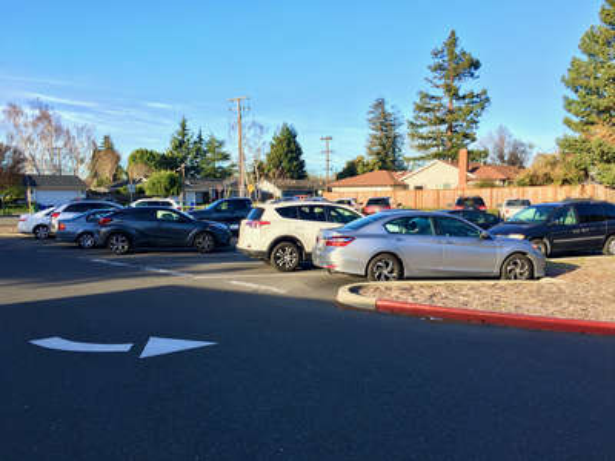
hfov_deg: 61.7
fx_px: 515
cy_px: 230
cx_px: 308
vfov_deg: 48.2
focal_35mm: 29
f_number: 2.2
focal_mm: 4.15
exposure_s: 1/342
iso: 25
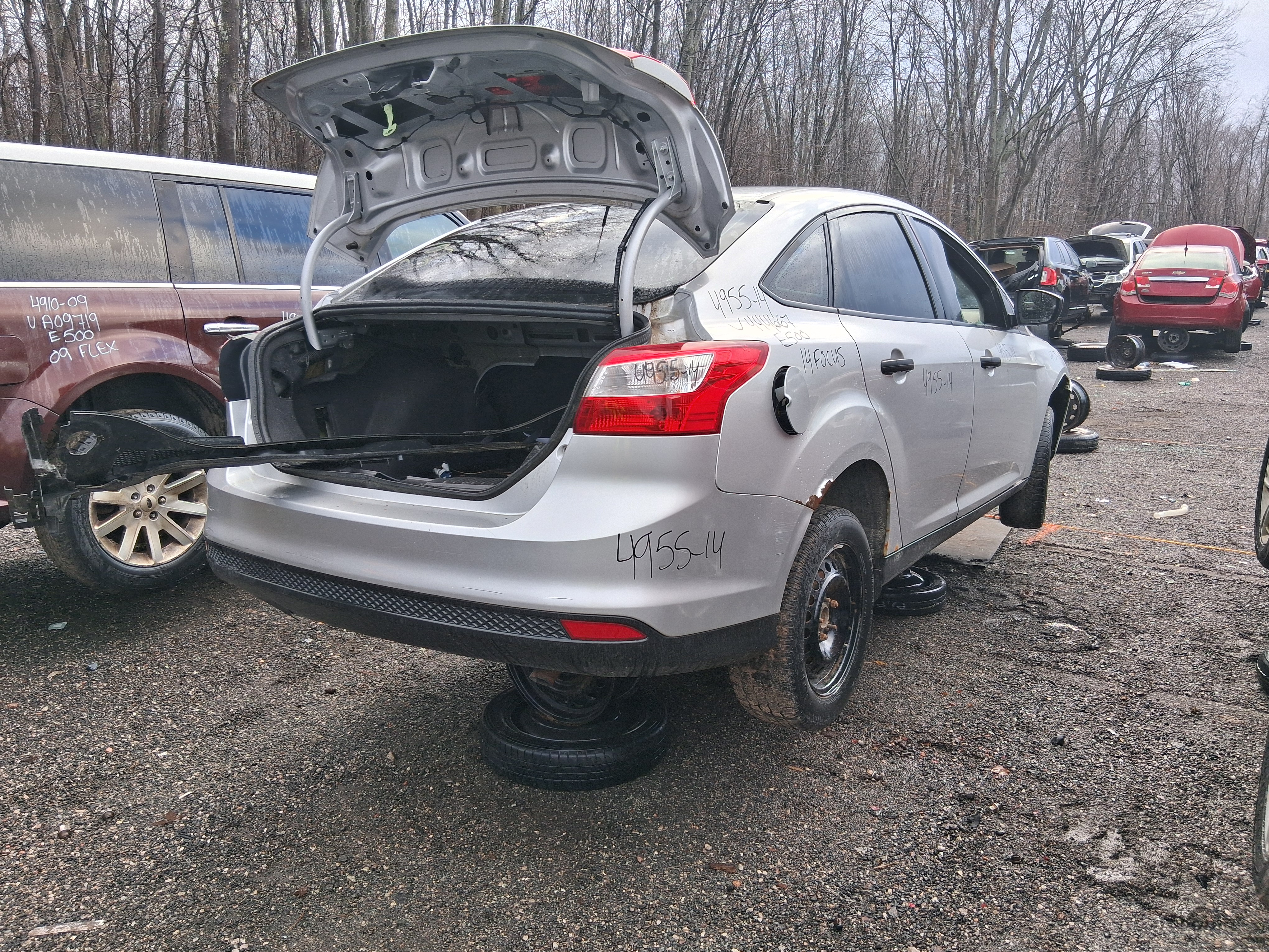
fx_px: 953
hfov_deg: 67.3
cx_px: 634
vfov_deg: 53.1
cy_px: 476
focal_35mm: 26
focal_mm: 3.98
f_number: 1.8
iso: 40
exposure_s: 1/120
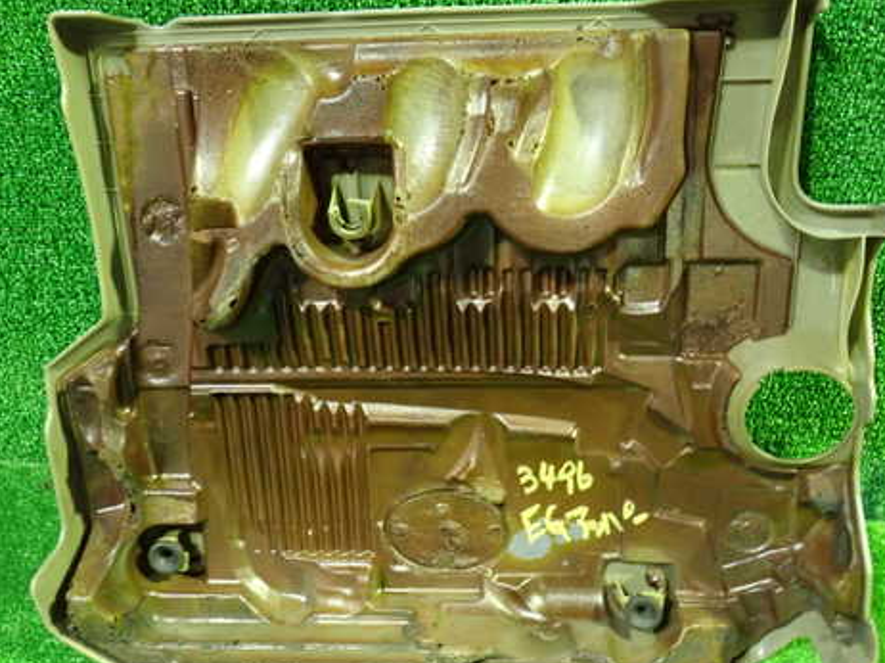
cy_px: 383
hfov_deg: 47.9
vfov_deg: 36.7
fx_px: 997
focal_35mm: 39
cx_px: 446
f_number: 2.3
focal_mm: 5.4
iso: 800
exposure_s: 1/15
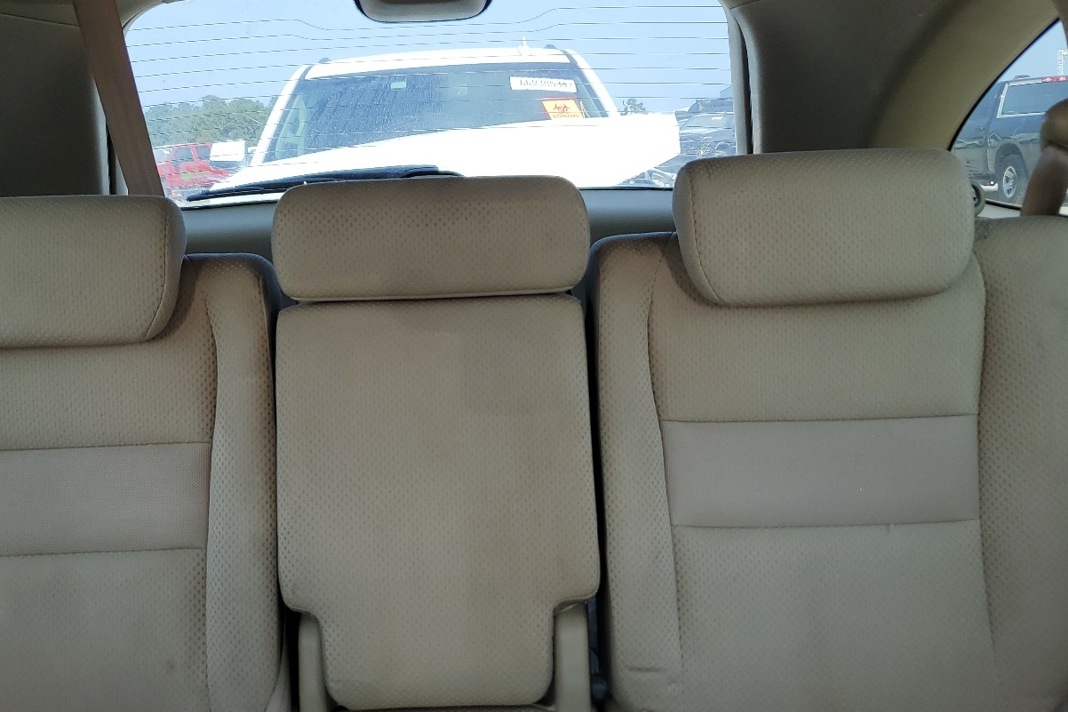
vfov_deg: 36.8
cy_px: 406
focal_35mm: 36
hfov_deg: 52.9
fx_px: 1068
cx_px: 456
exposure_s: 1/323
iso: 50
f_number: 1.5
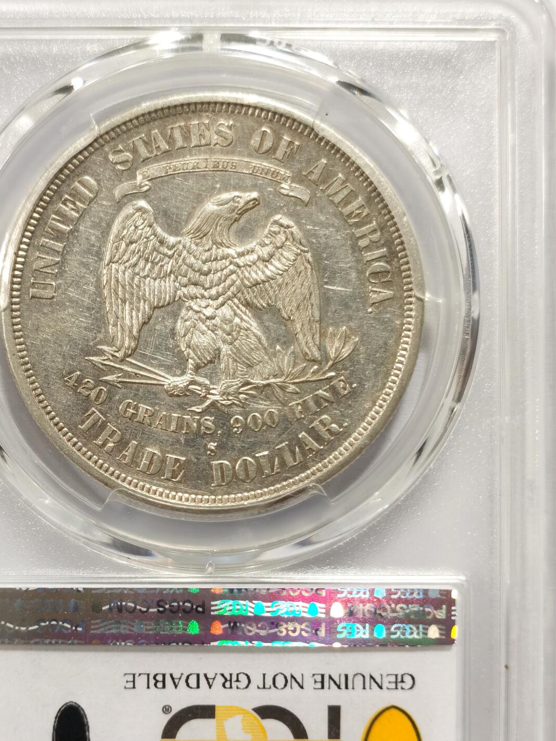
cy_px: 434
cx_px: 210
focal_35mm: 68
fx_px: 1456
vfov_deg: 28.5
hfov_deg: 21.6
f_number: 16
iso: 125
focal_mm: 5.56
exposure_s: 1/100
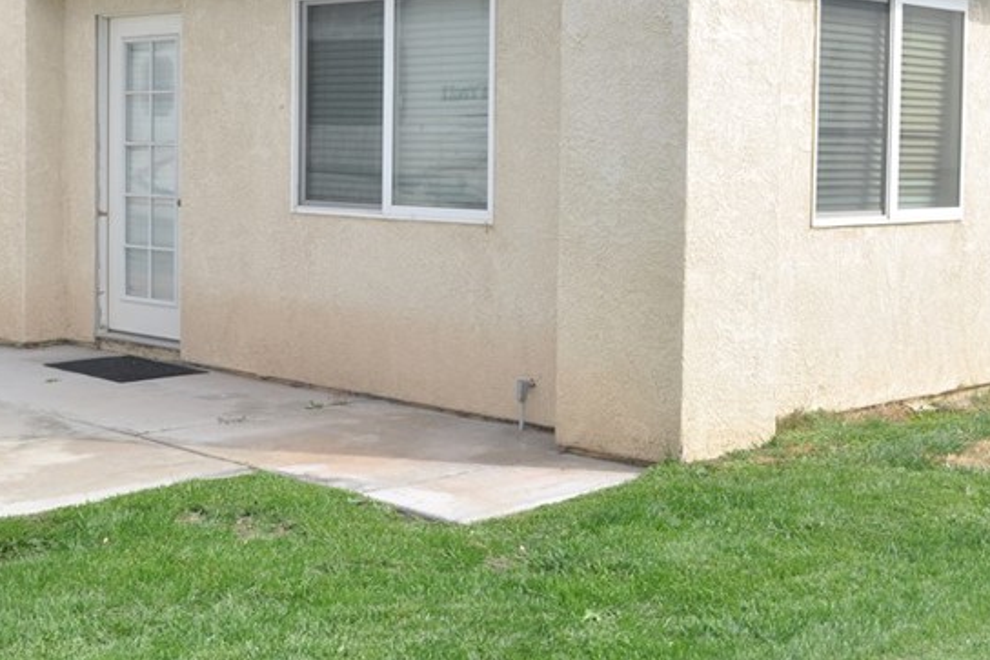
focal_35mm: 62
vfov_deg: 21.8
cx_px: 338
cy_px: 175
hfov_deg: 32.1
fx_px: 1705
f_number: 7.1
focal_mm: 22
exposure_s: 1/200
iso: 220
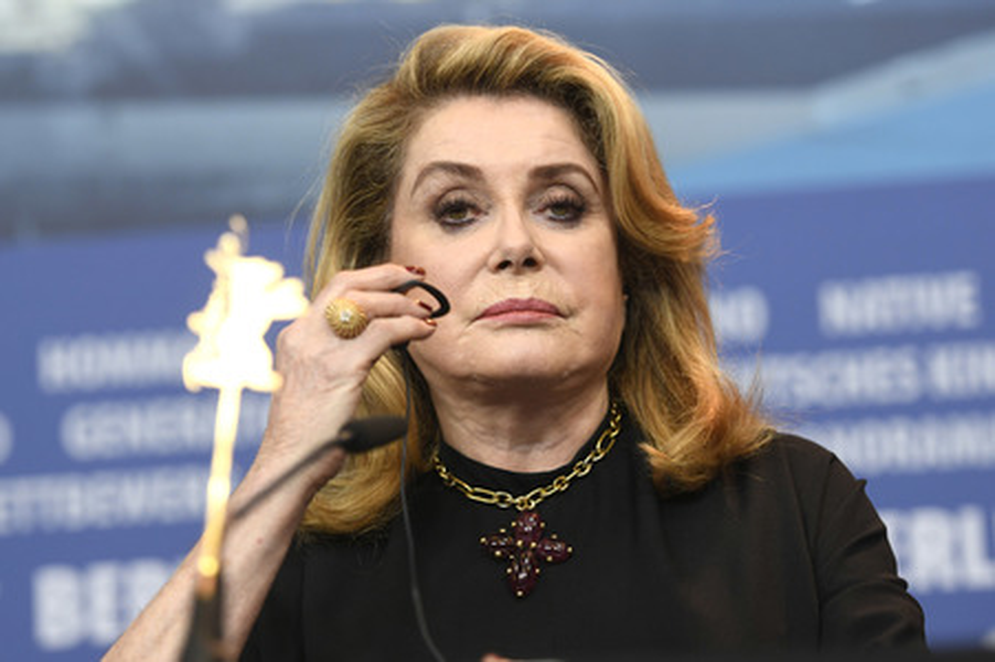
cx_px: 498
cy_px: 331
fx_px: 3452
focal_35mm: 125
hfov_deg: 16.4
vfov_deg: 11.0
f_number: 3.2
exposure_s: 1/320
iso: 1250
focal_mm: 125
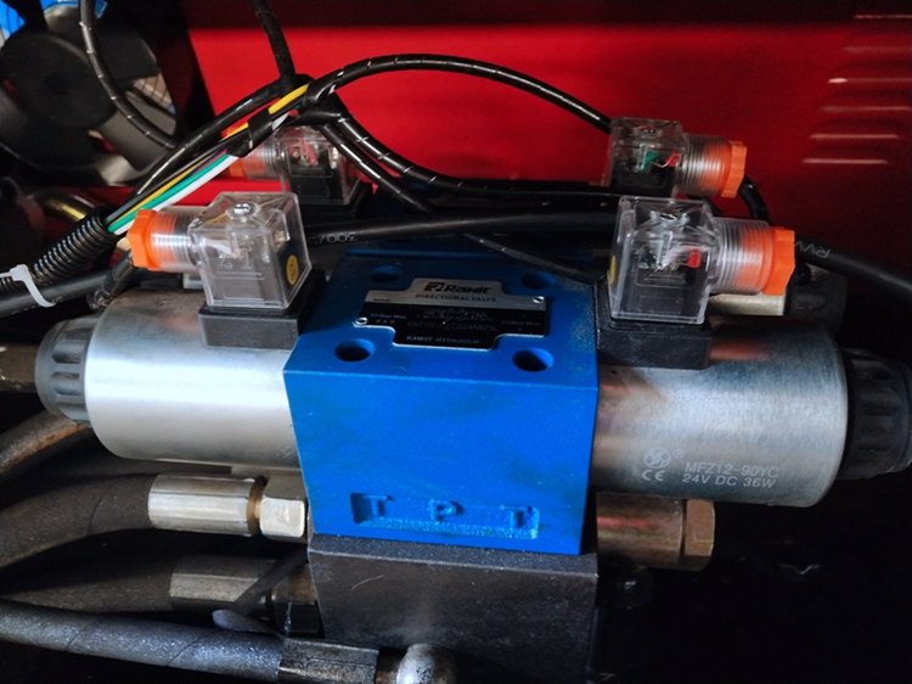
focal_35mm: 30
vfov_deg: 46.8
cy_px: 342
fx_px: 790
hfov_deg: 60.0
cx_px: 456
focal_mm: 3.95
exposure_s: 1/33.3
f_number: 1.8
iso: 510
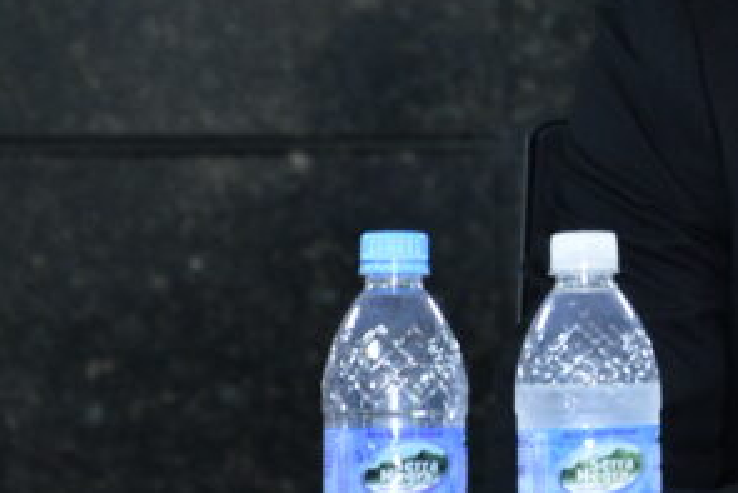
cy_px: 21
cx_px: 1076
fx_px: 9080
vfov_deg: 3.1
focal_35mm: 443
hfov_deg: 4.6
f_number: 5.6
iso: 1600
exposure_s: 1/60
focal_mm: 85
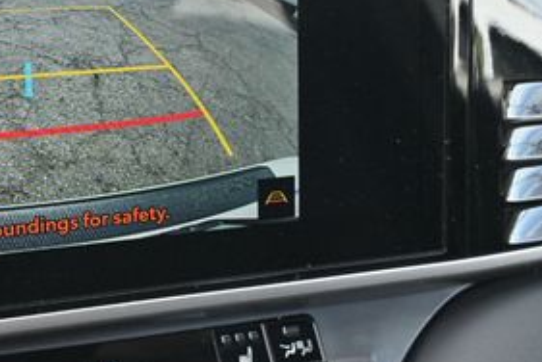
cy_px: 154
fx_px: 1156
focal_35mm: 77
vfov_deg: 17.8
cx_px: -31
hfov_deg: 24.8
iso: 450
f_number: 4
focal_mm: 22.5
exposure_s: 1/125
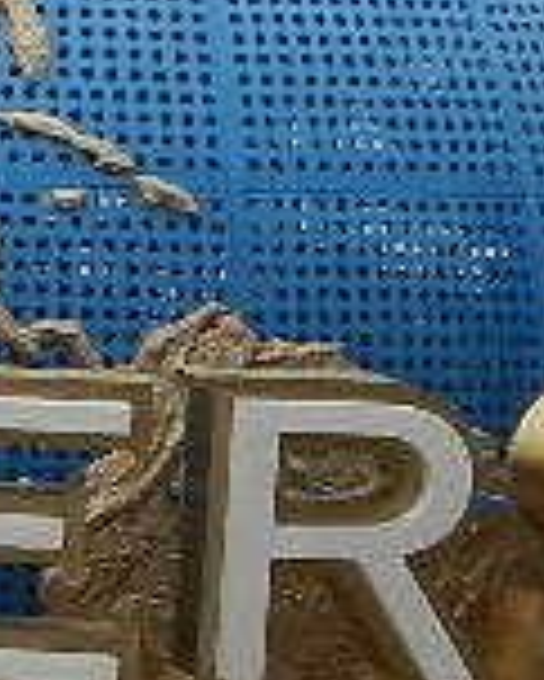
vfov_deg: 6.5
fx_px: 5971
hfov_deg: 5.2
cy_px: 540
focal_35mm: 297
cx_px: -58
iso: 160
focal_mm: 8.2
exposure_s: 1/800
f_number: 4.2
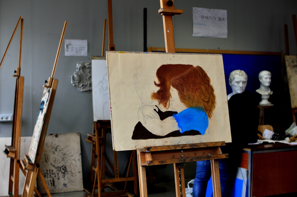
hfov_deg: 37.9
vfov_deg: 25.7
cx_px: 148
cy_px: 98
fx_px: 433
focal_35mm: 52
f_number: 3.5
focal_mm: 35
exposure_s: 1/80
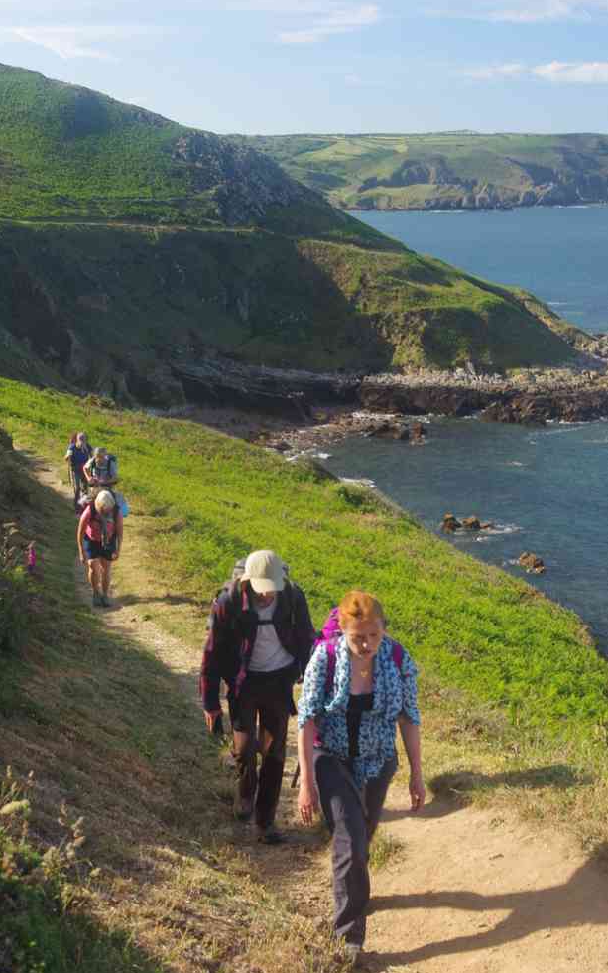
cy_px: 490
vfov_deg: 37.2
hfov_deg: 23.8
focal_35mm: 55
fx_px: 1445
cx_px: 310
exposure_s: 1/60
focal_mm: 35
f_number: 8
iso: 200
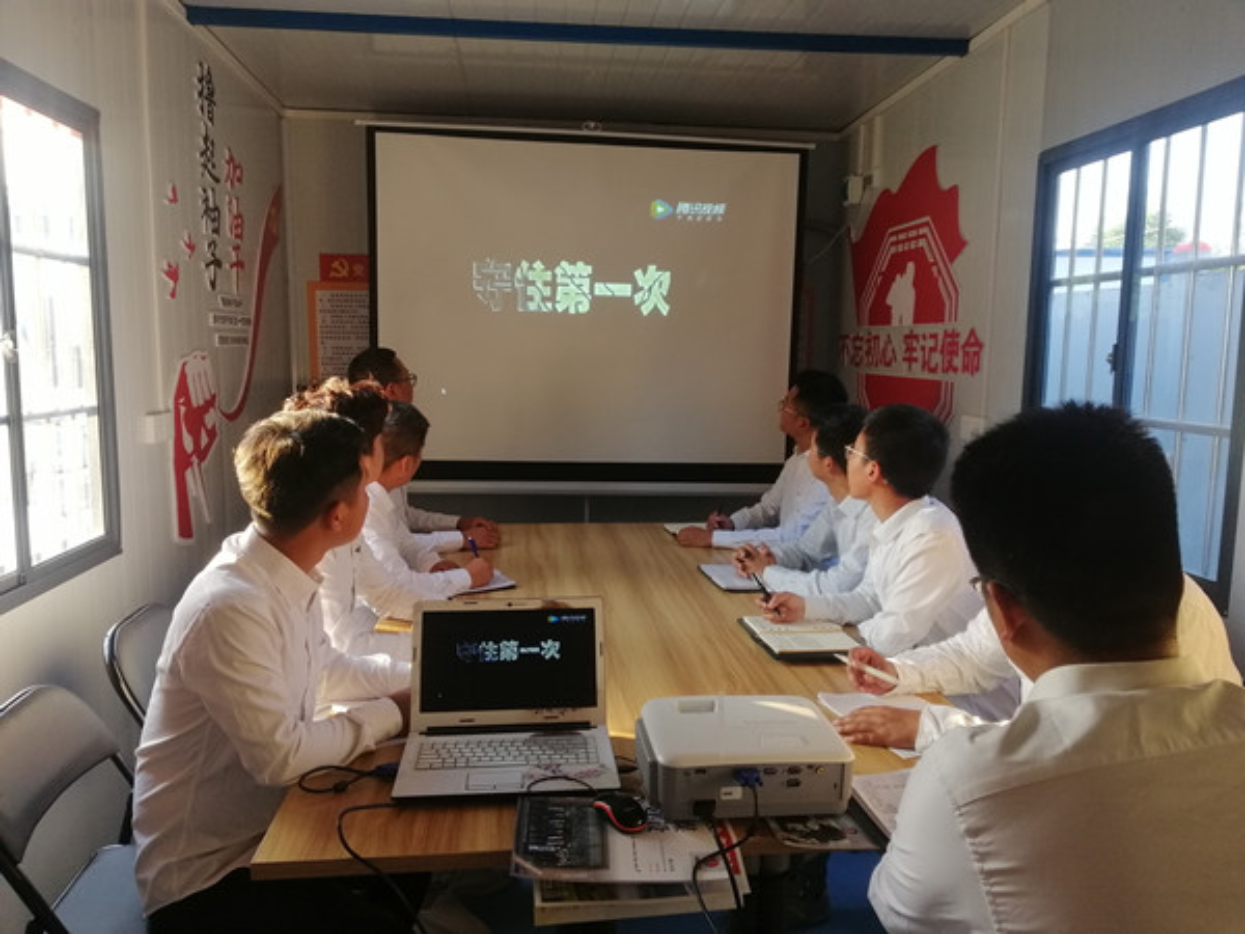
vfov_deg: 53.1
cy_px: 467
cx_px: 622
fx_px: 935
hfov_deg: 67.3
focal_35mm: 26
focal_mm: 3.81
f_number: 2.2
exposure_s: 1/60
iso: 100
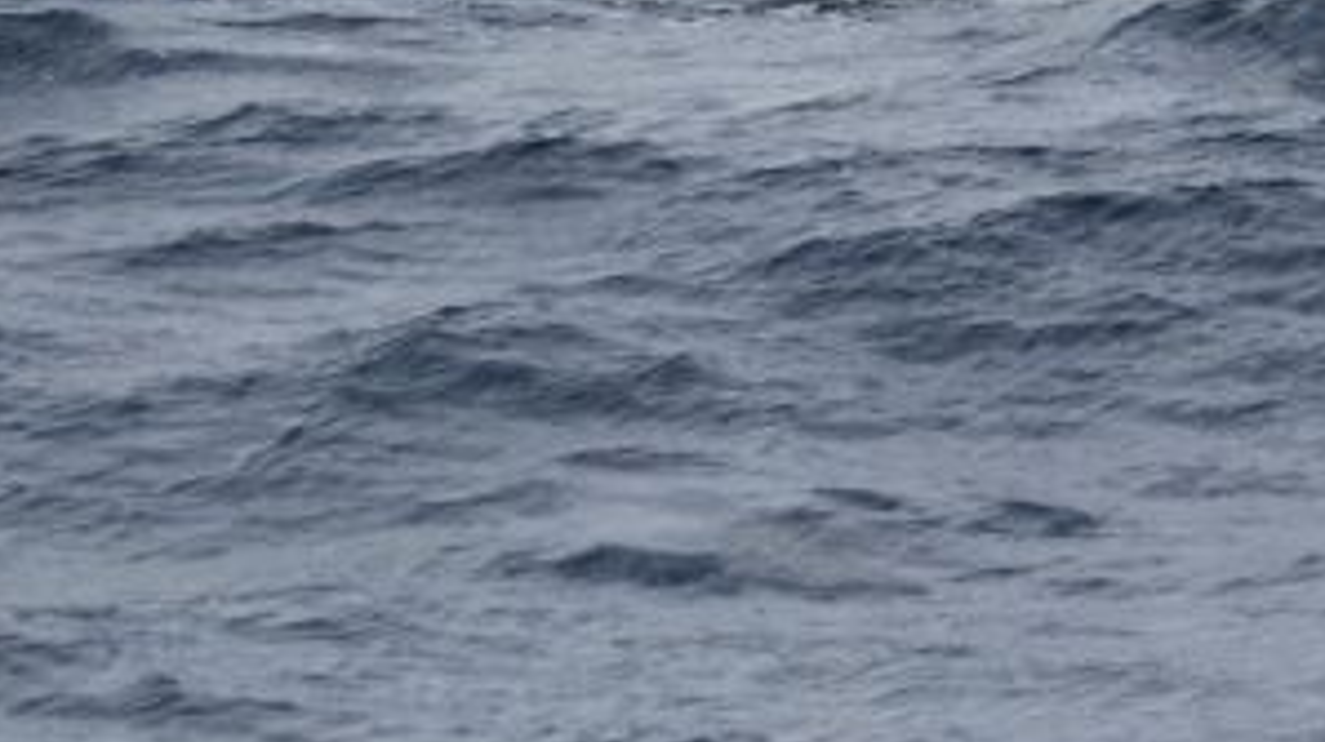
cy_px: -371
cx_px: 1369
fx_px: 35559
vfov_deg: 1.2
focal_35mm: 1013
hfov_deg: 2.1
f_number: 6
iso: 1000
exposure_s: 1/8000
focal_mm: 360
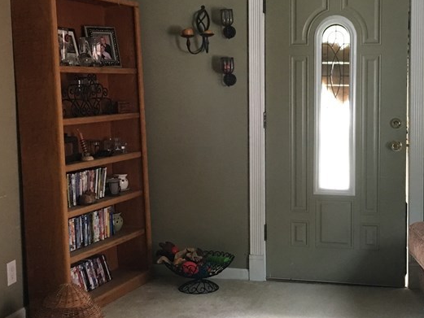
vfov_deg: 25.7
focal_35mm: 57
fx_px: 698
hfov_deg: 33.4
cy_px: 147
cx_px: 289
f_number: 2.2
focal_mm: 4.15
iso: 100
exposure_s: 1/15
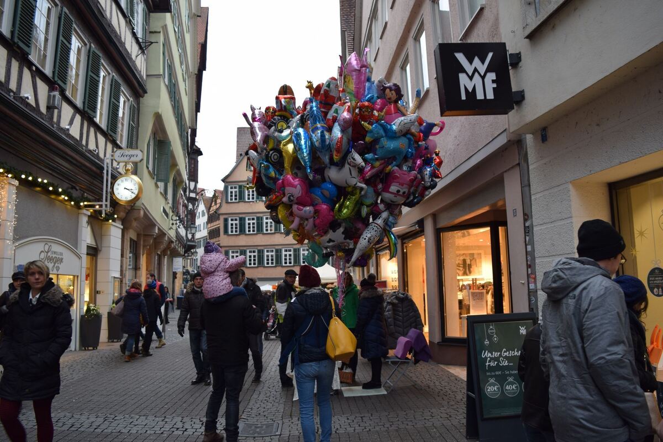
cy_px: 221
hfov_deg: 67.4
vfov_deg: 47.9
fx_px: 497
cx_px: 332
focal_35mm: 27
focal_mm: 18
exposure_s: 1/100
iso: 400
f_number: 4.5
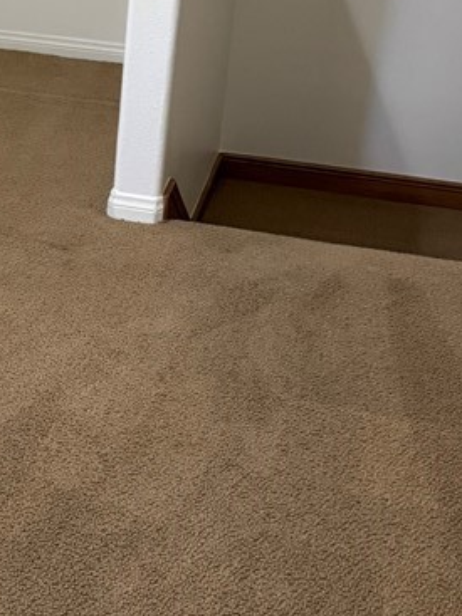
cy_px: 188
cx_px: -39
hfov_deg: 20.9
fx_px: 1193
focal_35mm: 67
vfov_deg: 28.7
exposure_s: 1/60
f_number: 1.78
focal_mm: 6.86
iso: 800
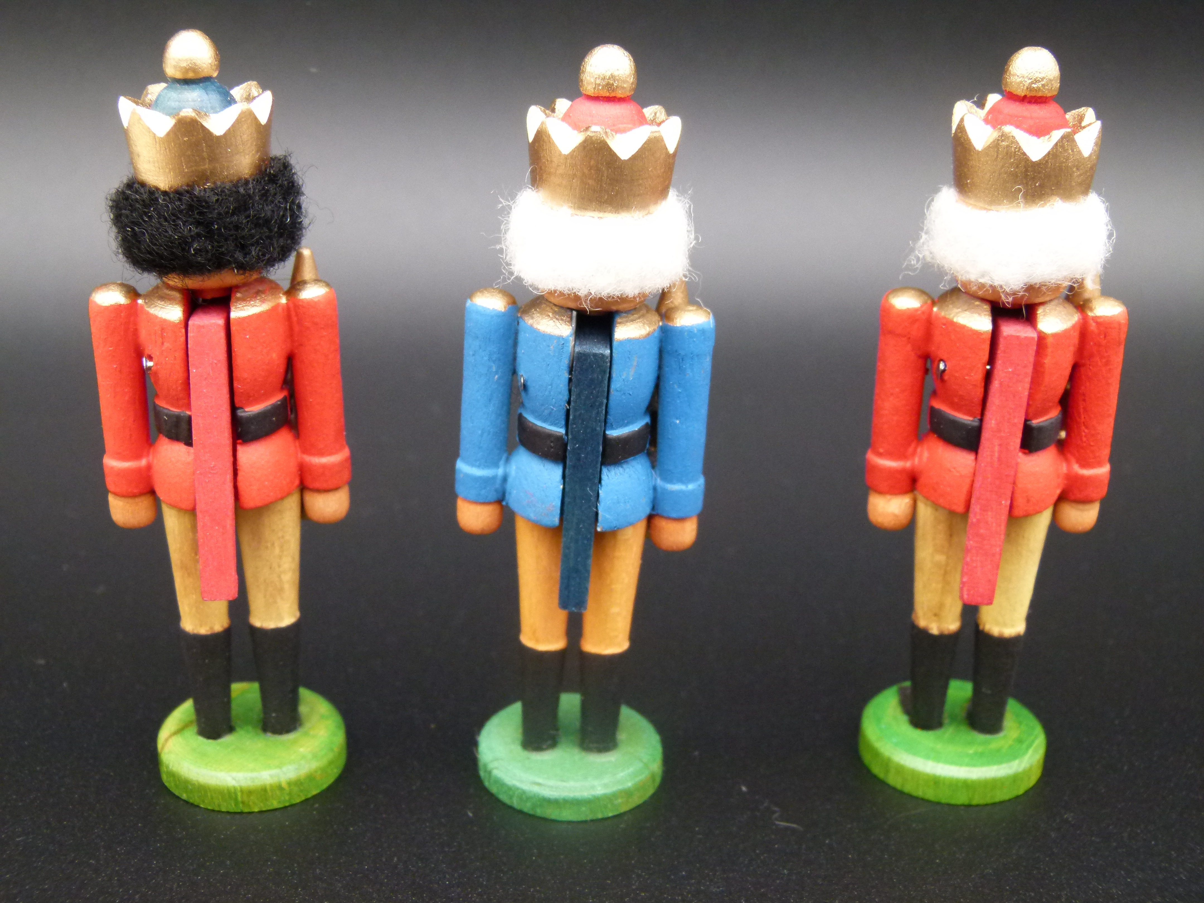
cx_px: 602
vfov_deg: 28.6
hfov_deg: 37.5
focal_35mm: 51
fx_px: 1774
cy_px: 452
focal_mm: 9.2
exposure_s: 1/60
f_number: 3.2
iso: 250
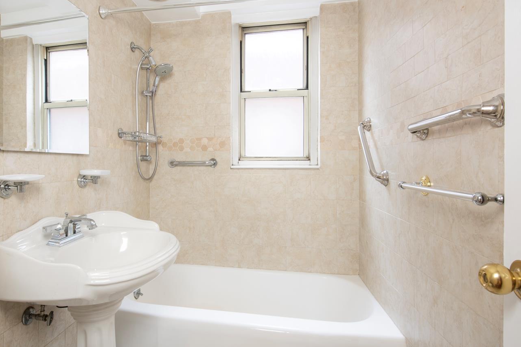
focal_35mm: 21
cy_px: 162
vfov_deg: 59.5
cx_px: 208
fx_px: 304
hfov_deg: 80.2
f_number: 11
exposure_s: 1.3
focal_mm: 14
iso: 200
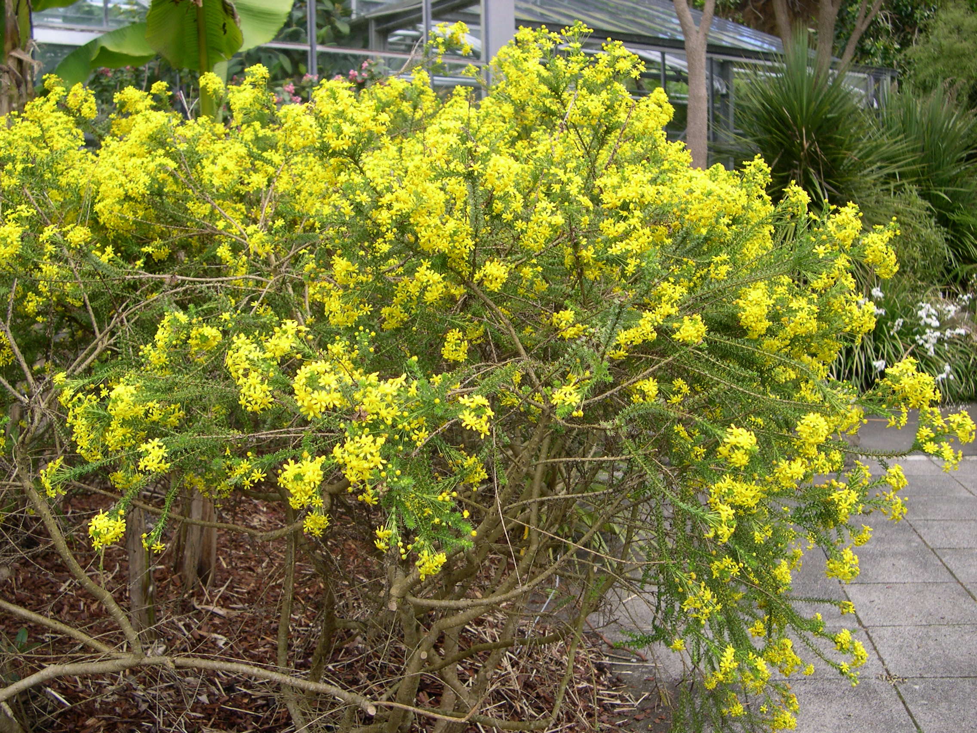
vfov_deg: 37.7
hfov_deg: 49.0
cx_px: 488
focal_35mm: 38
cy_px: 366
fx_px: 1073
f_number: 2.8
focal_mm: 8
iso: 100
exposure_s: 1/544
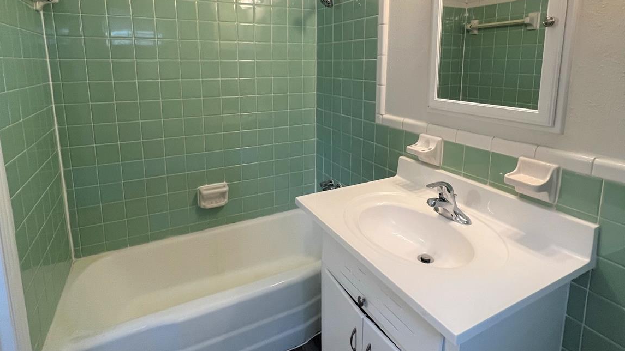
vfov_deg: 57.1
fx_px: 315
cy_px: 118
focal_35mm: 19
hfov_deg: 89.6
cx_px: 313
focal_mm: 1.57
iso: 250
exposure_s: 1/120
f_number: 1.8
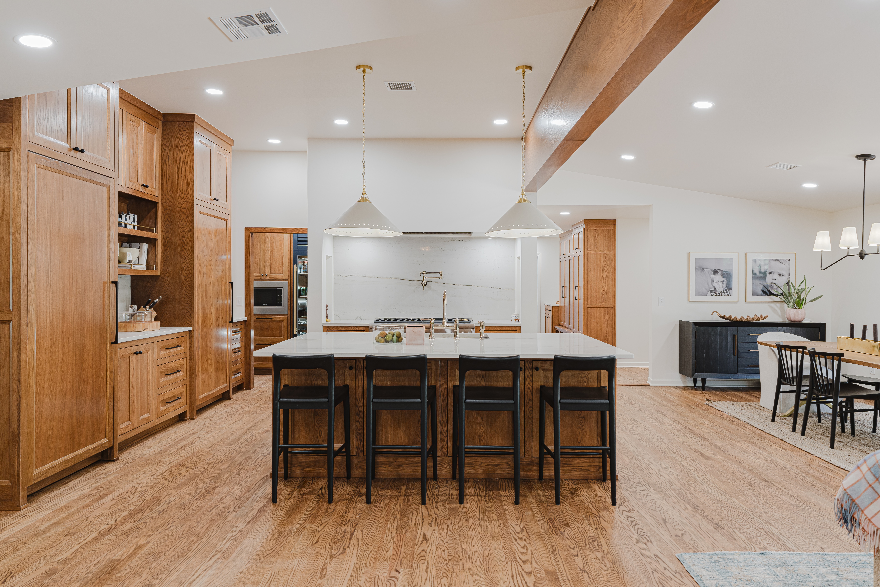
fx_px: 587
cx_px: 440
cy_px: 294
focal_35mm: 24
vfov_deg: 53.1
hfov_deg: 73.7
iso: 200
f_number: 8
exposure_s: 1/25
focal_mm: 24
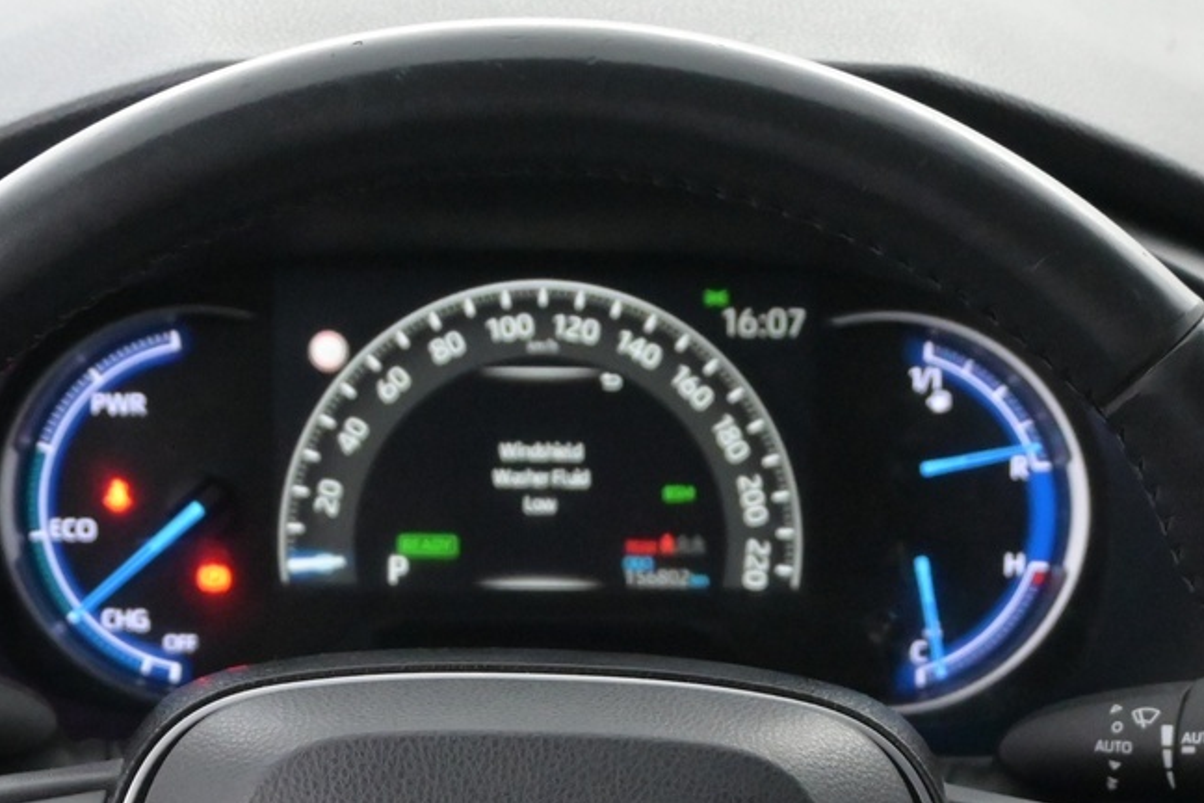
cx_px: 520
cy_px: 967
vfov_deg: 12.7
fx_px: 3511
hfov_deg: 19.4
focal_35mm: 105
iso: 4500
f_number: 4.5
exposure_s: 1/50
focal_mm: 28
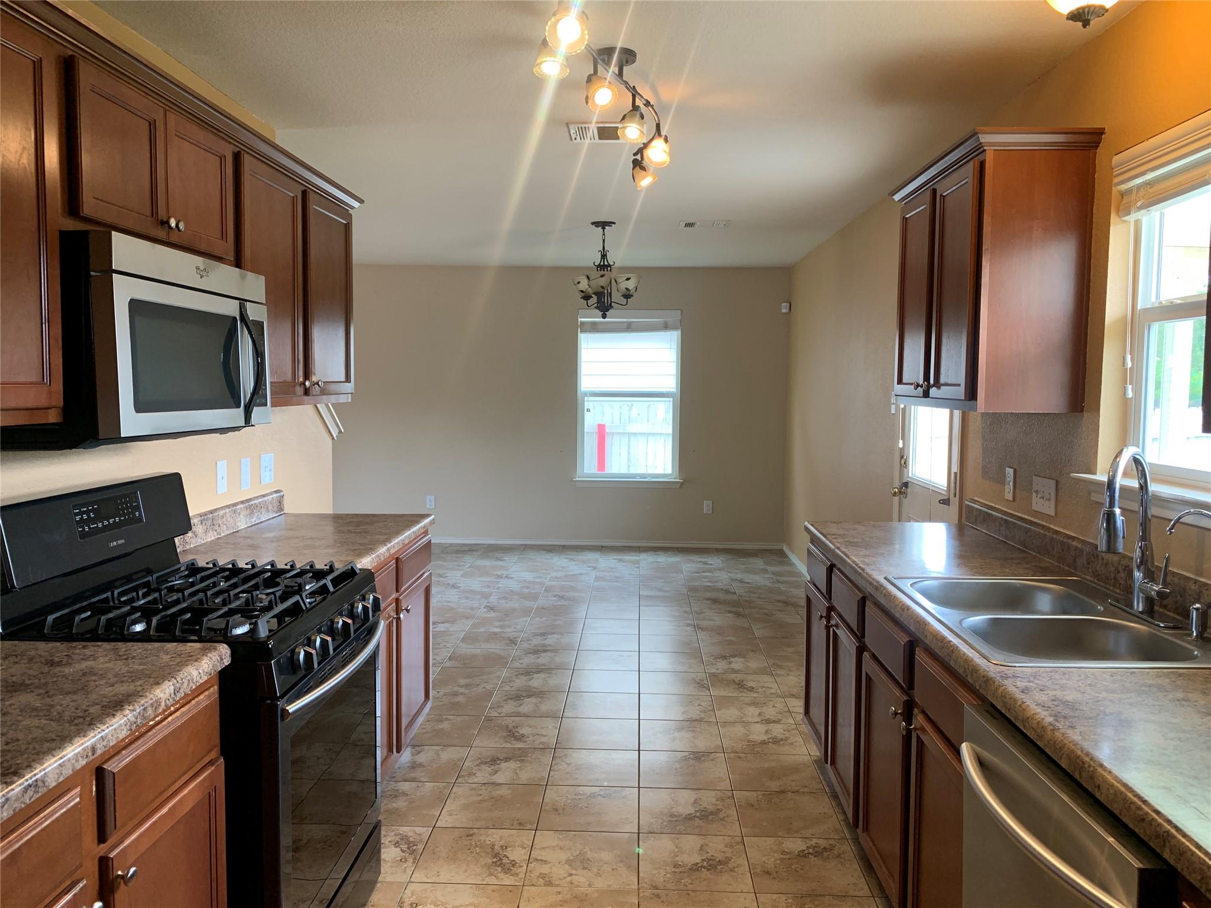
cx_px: 606
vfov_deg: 53.1
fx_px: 910
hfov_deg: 67.3
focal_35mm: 26
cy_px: 454
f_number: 1.8
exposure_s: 1/60
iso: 80
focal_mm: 4.25
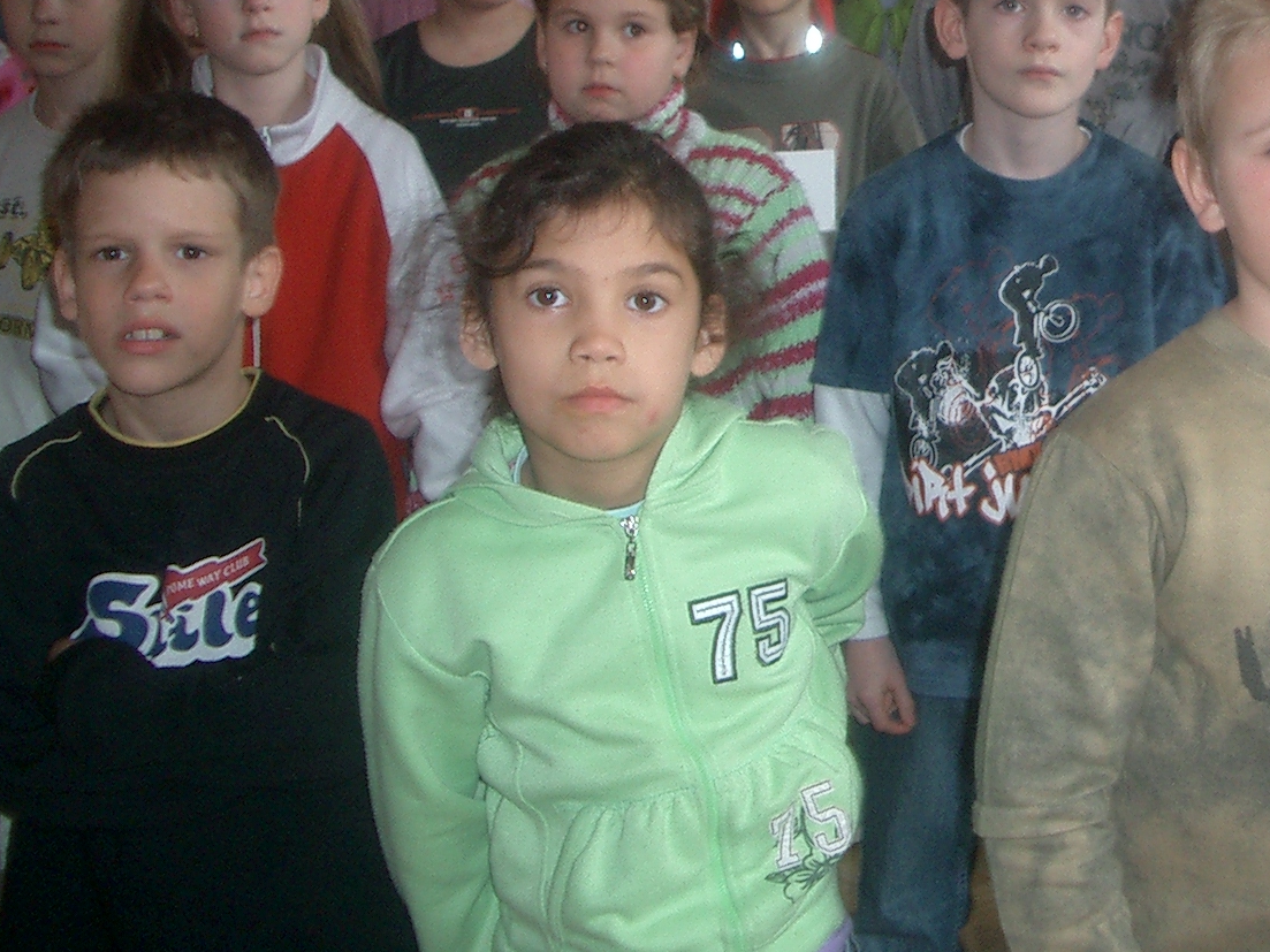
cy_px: 158
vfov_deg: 22.2
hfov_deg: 29.1
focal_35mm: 65
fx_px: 2384
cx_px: 1026
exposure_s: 1/40
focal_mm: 5.8
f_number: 2.6
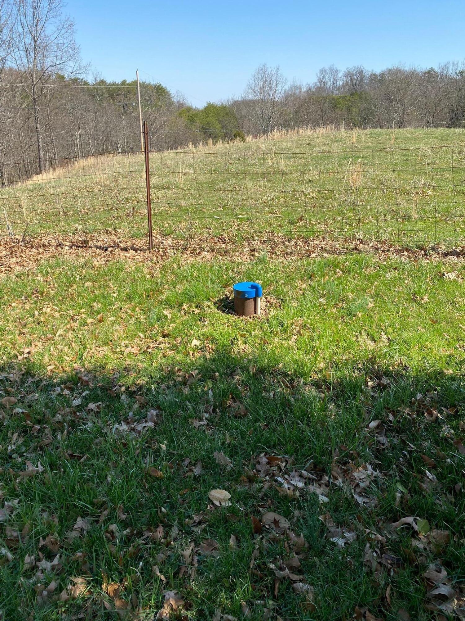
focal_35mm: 26
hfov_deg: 53.1
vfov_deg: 67.3
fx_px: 466
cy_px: 310
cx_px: 232
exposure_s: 1/1362
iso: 32
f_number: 1.8
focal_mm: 4.25
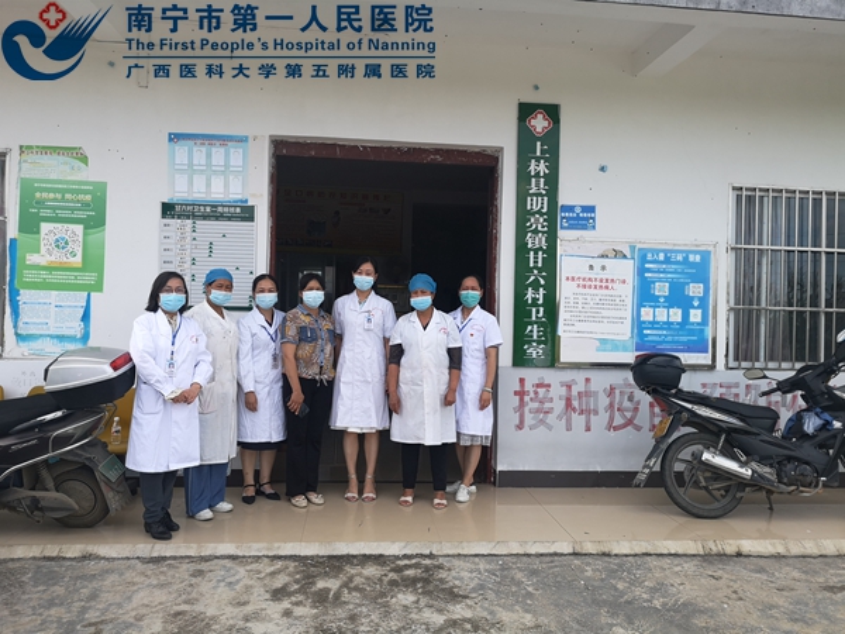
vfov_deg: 51.4
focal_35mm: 27
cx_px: 422
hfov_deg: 65.3
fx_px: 659
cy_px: 317
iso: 50
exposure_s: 1/1030
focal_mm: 3.95
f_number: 1.8
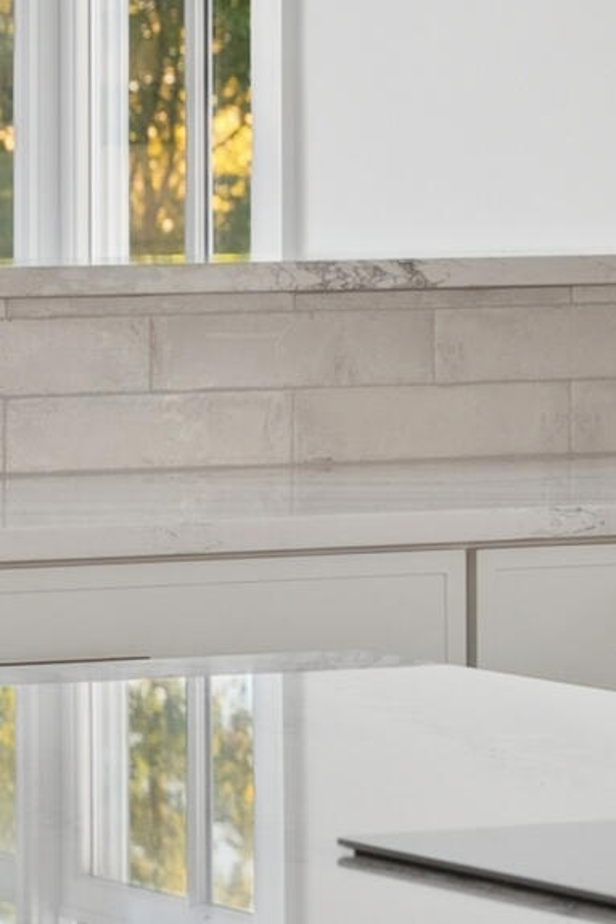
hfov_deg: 4.6
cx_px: 959
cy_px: 221
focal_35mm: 299
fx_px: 7657
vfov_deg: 6.9
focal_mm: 57.1
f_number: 7.1
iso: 320
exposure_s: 1/50
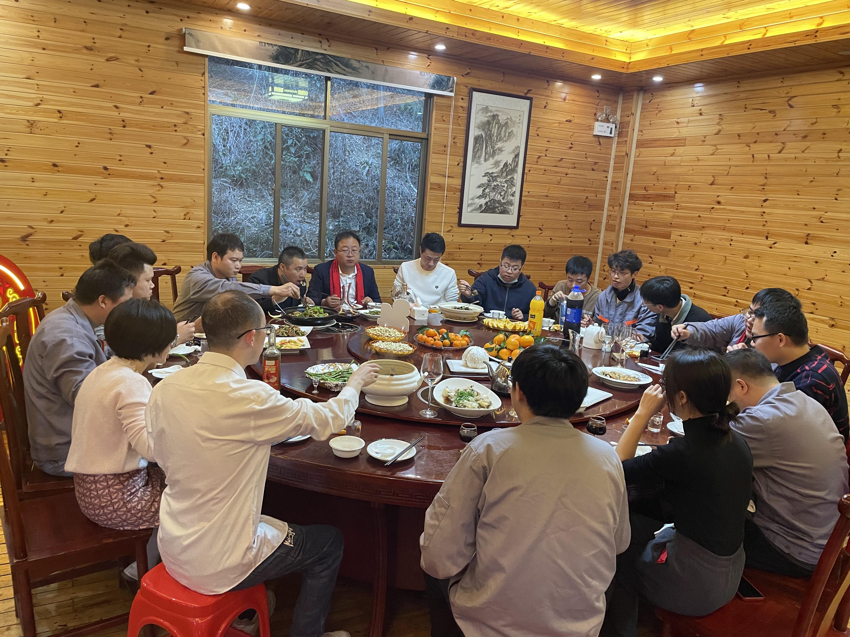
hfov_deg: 67.3
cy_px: 318
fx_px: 638
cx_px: 425
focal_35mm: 26
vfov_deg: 53.1
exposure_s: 1/60
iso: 400
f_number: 1.6
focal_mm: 4.2
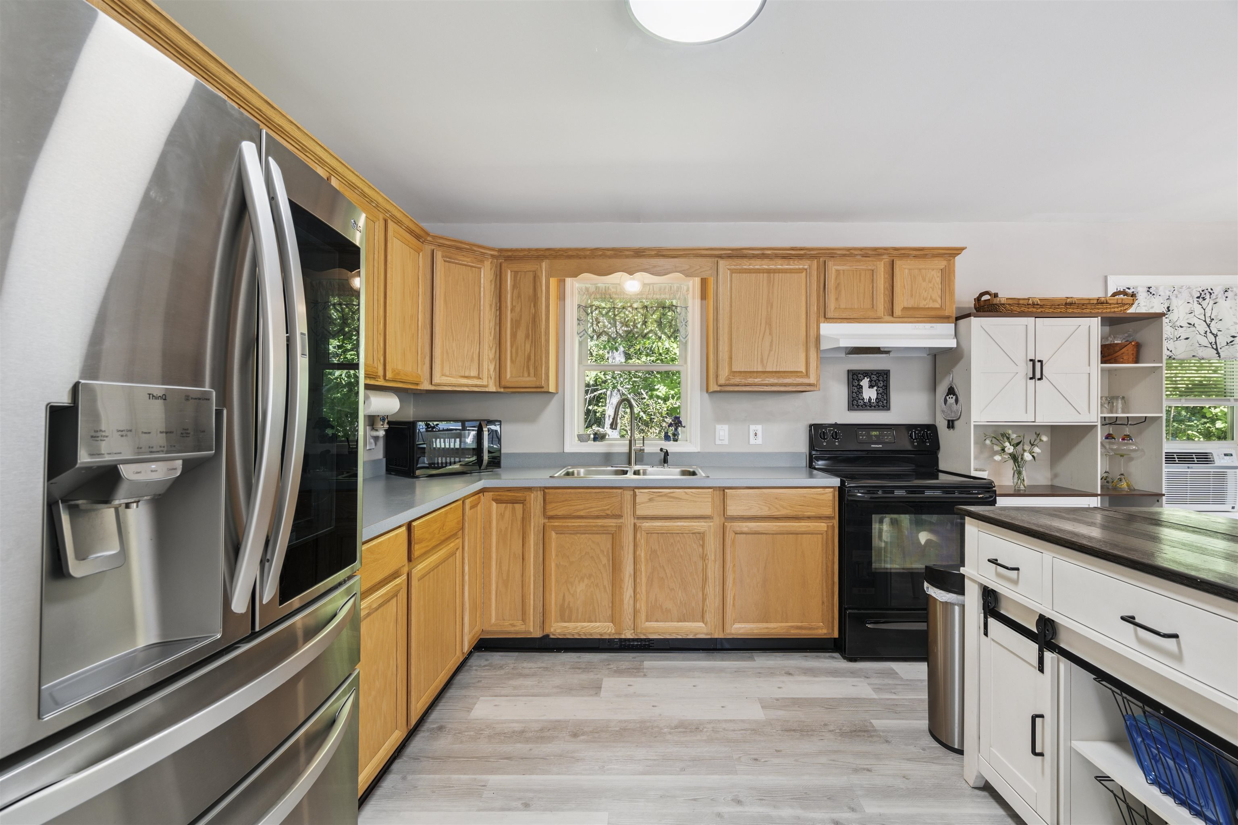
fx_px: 550
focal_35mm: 16
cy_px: 412
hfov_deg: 96.7
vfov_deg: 73.7
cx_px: 619
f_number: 8
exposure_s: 1/6
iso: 400
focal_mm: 16
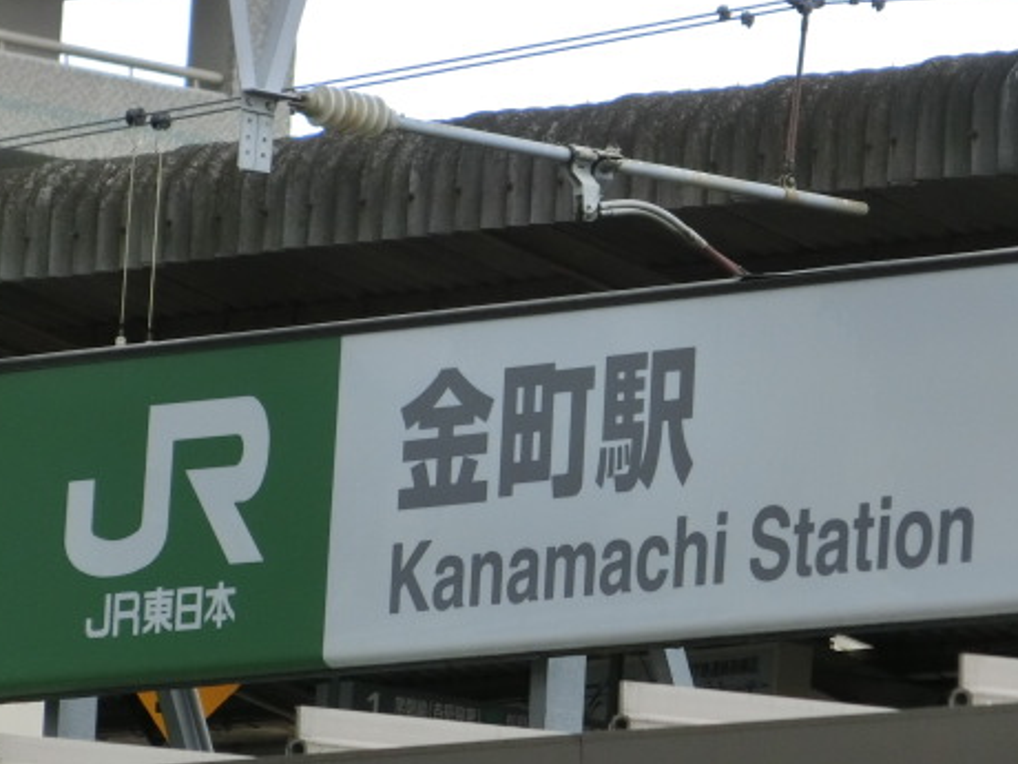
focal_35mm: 547
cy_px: 483
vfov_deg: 2.7
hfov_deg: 3.6
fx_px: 16086
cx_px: 533
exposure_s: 1/400
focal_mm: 70.1
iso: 500
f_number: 5.7
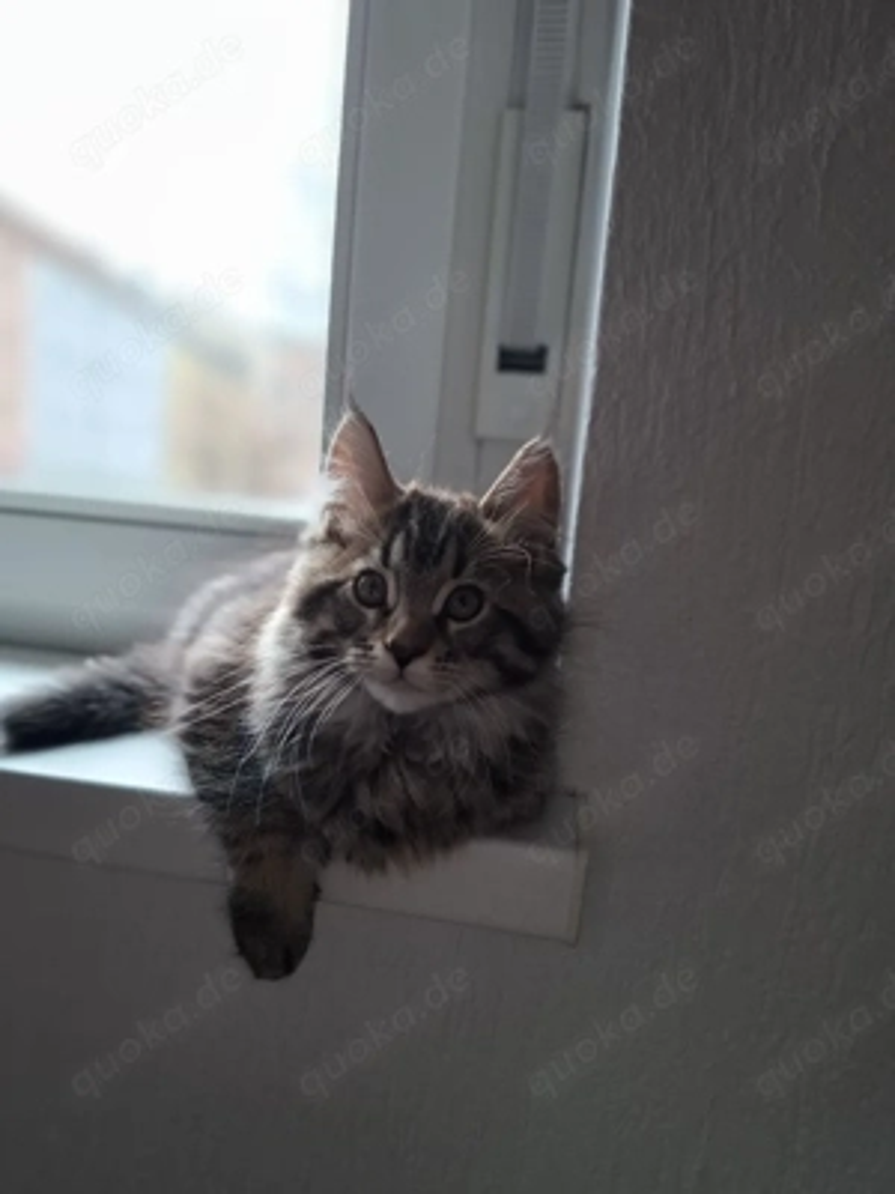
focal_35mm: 23
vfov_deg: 73.9
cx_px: 448
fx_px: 793
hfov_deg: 58.9
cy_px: 597
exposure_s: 1/100
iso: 200
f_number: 1.8
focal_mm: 5.54
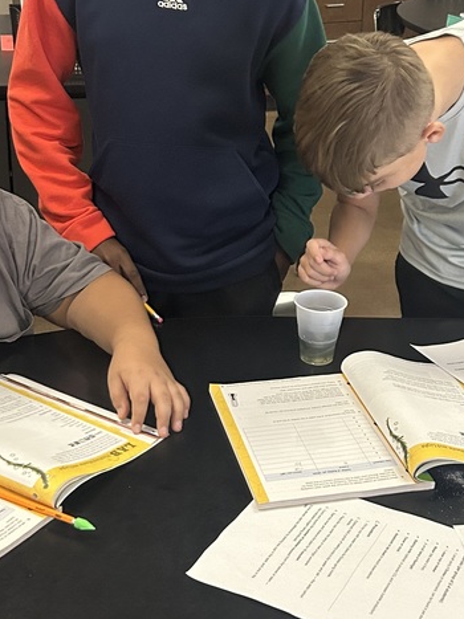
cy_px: 270
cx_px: 269
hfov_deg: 25.6
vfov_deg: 33.7
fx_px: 1019
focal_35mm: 57
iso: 400
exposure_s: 1/40
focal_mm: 5.7
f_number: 1.5
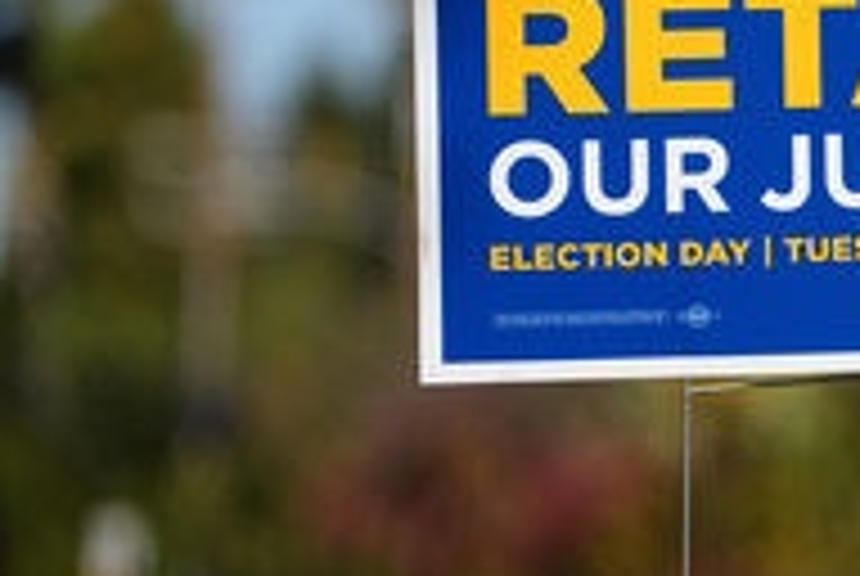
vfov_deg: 2.9
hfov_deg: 4.3
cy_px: 218
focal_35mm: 476
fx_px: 11389
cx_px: 901
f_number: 2.8
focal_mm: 178
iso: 250
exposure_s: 1/8000
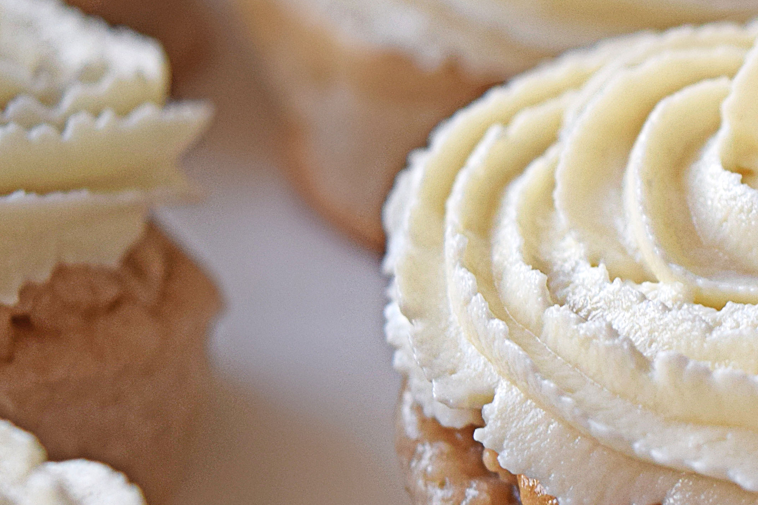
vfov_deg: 7.2
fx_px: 4009
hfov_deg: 10.6
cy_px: 216
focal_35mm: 190
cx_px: 873
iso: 400
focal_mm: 45
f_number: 6.3
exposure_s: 1/125
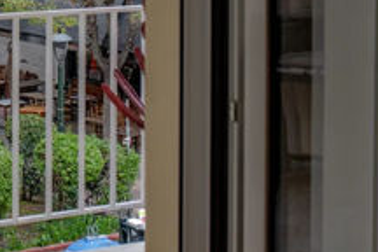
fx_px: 1197
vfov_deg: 11.7
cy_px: -71
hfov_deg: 17.0
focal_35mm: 114
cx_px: -99
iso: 200
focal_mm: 35
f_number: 5
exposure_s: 1/125
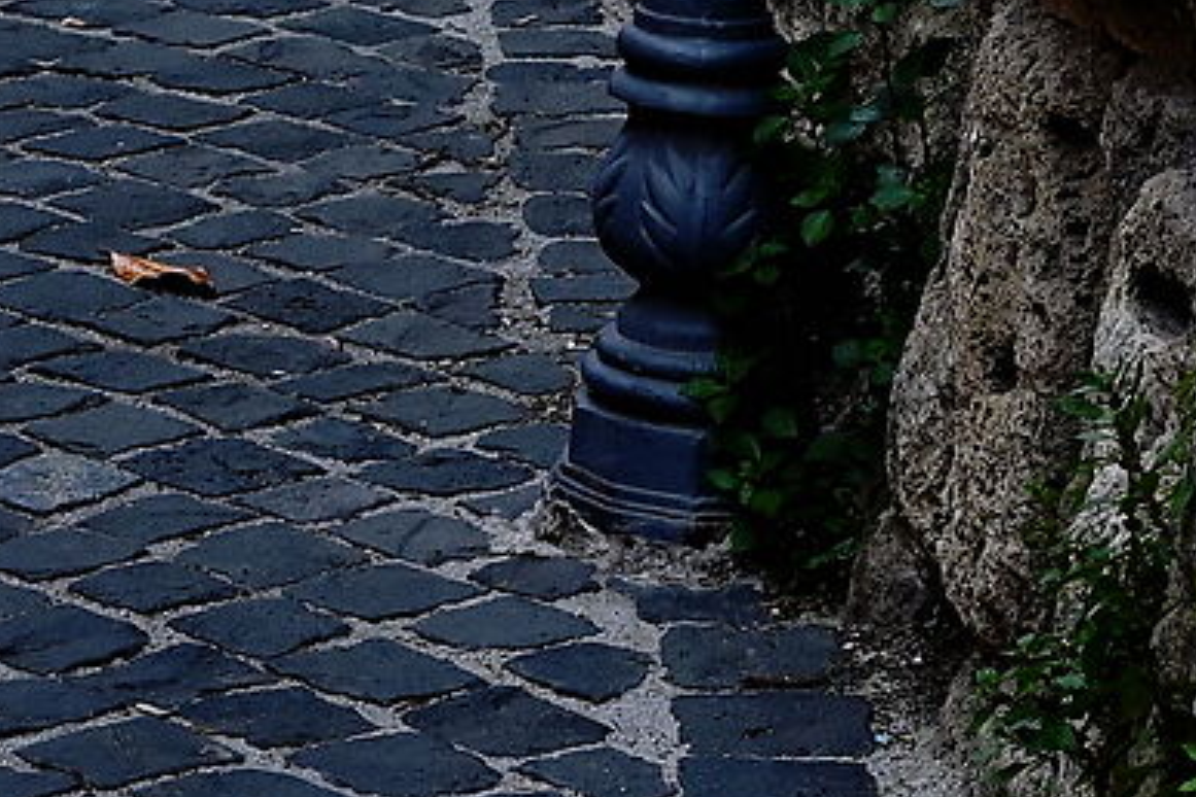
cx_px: -1202
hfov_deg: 8.9
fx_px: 7209
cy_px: -1537
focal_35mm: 217
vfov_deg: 5.9
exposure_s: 1/250
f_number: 8
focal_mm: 35
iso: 320
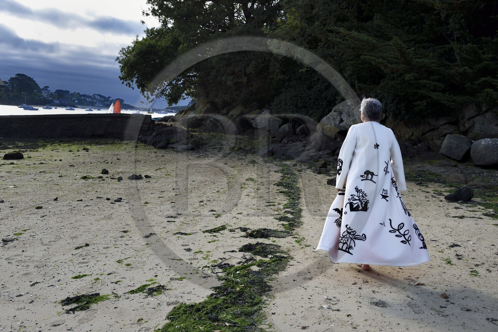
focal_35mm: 38
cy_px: 166
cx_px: 249
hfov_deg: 50.7
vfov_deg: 35.0
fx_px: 525
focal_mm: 38
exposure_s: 1/320
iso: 200
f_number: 6.3
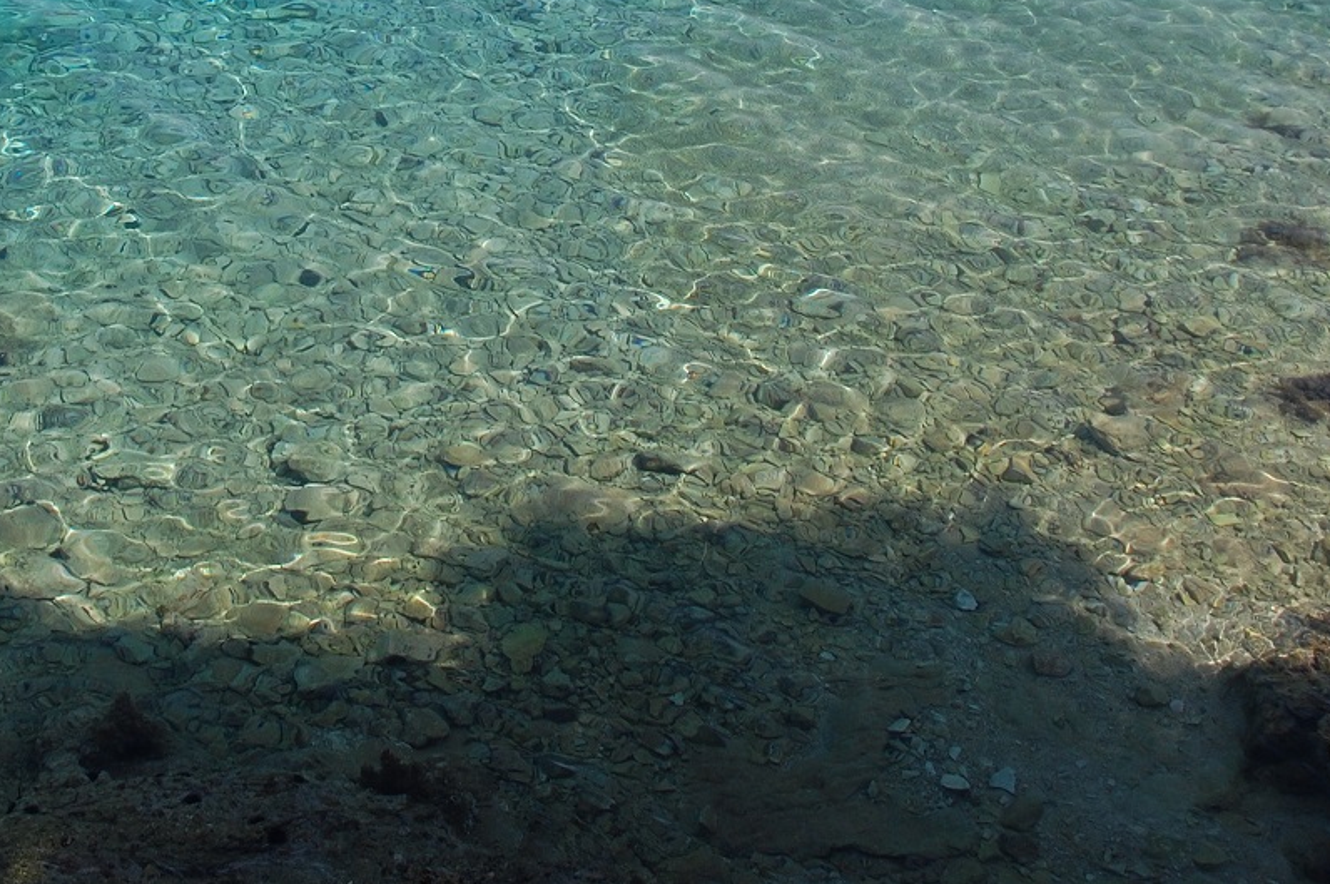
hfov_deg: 37.8
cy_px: 52
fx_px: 1882
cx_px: 311
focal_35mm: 51
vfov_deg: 25.4
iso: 200
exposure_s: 1/400
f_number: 10
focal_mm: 18
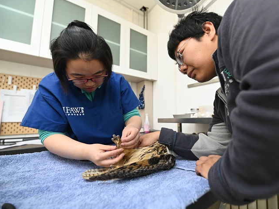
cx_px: 163
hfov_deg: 90.2
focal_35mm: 17
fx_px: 137
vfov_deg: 74.7
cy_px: 104
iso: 1600
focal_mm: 15
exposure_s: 1/160
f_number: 2.8
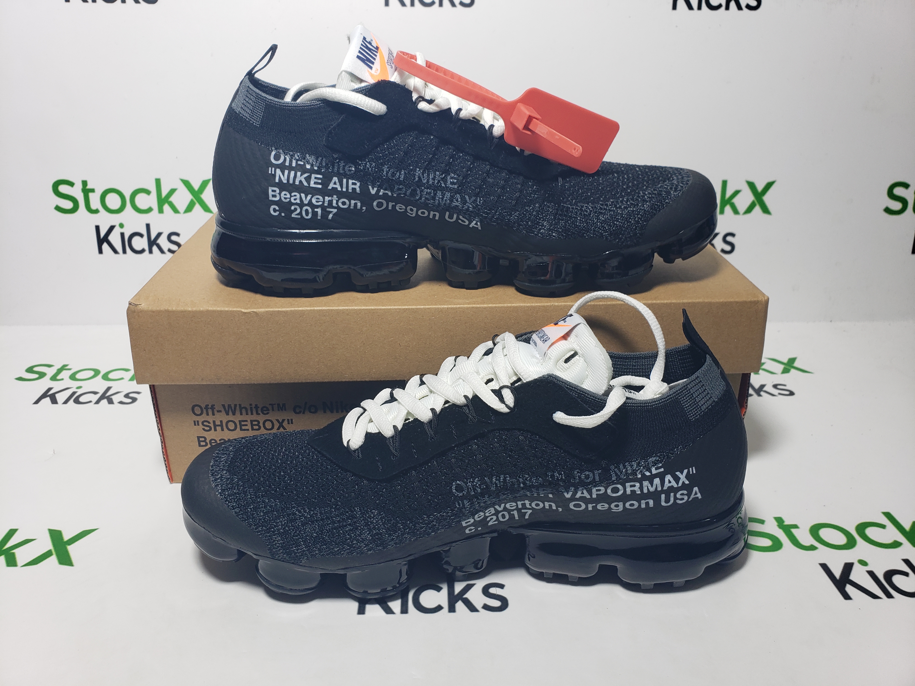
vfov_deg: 53.1
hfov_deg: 67.3
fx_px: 687
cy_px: 343
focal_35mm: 26
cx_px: 458
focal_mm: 4.3
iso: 50
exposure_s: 1/148
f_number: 2.4
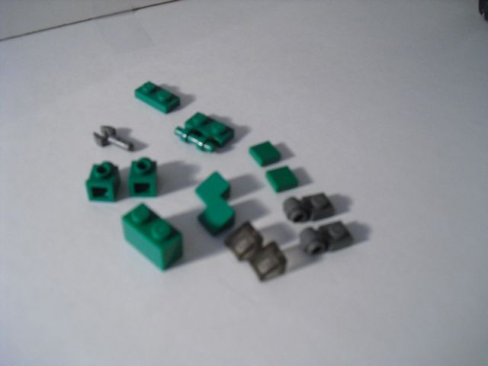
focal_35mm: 36
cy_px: 183
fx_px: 508
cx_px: 244
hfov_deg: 51.4
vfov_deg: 39.7
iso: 400
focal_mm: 6.3
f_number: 3.1
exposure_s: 1/60
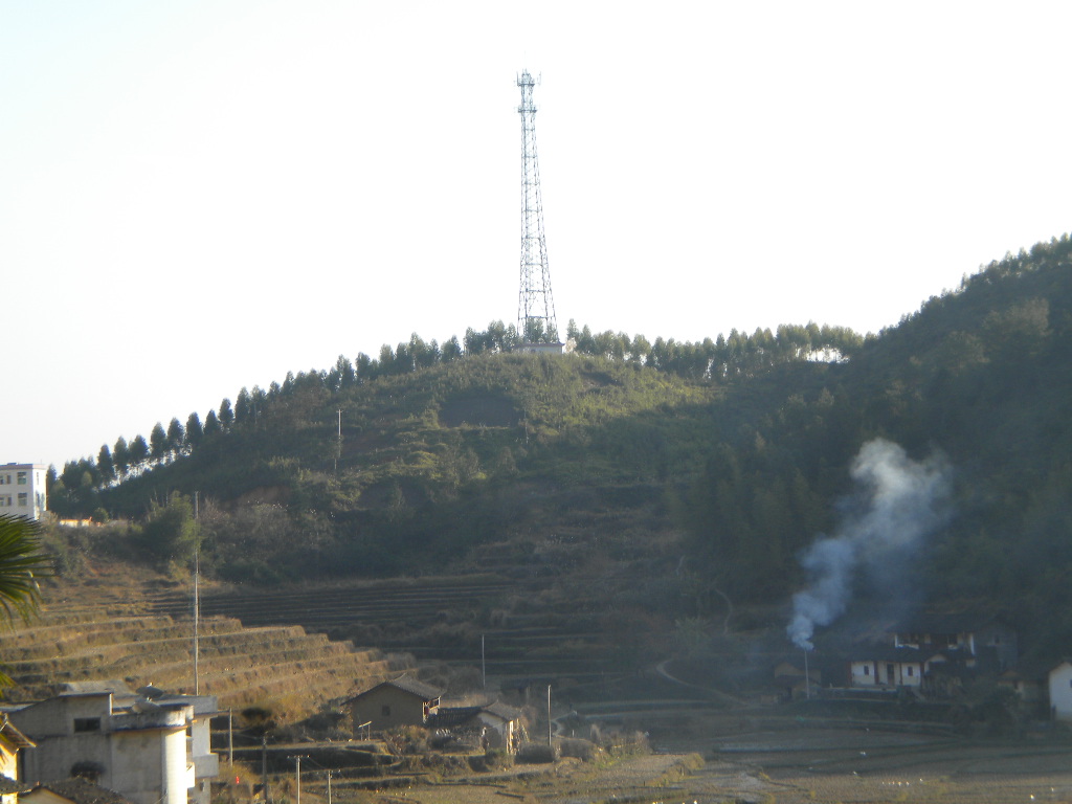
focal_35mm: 105
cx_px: 536
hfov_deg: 18.7
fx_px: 3252
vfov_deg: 14.1
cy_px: 402
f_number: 5.9
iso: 80
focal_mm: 18.9
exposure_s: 1/168
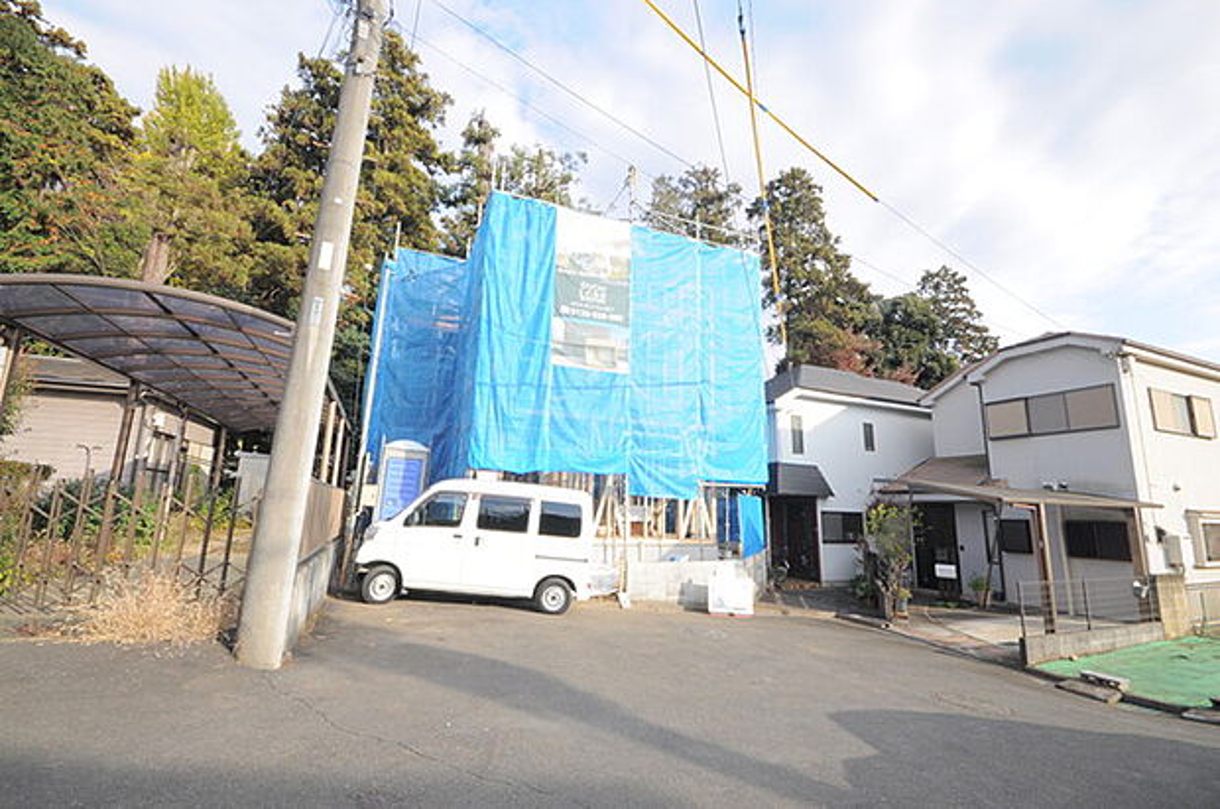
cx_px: 610
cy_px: 404
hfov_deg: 100.5
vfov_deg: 77.1
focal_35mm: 15
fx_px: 507
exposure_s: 1/60
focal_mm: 10
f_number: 4
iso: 500
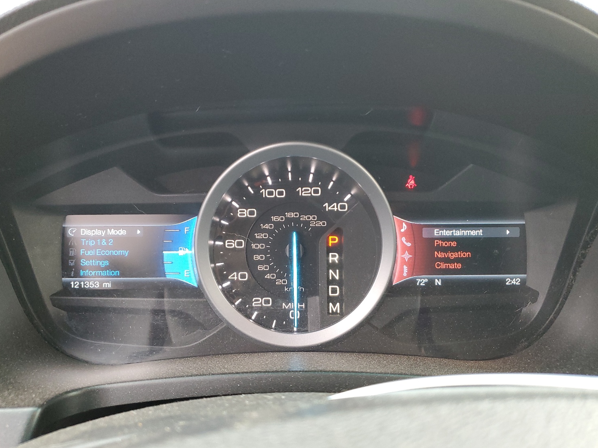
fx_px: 484
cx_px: 291
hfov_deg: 63.4
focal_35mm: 28
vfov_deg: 49.7
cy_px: 234
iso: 159
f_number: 1.5
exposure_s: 1/60.2
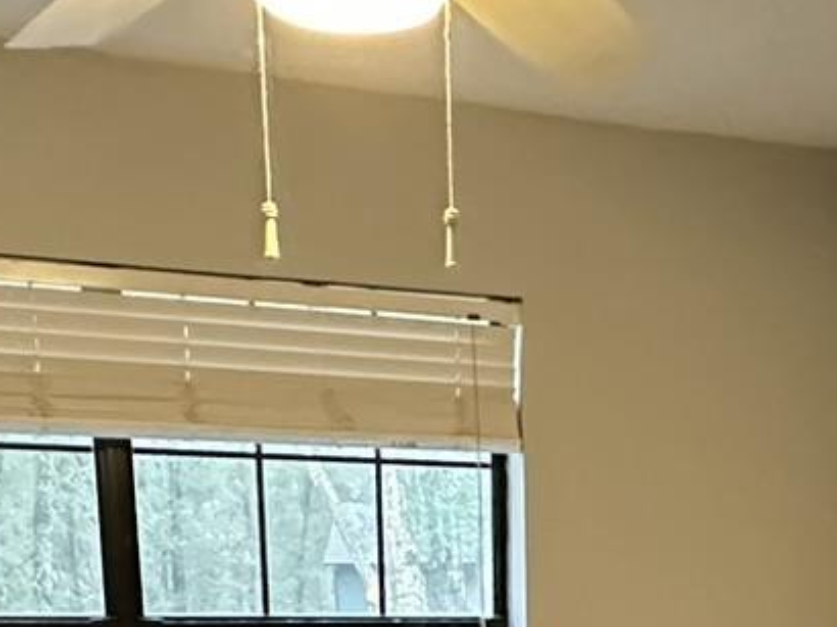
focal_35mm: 70
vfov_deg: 17.8
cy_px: 1042
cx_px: 657
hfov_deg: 27.3
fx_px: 1692
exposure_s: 1/40
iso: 1000
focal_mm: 2.22
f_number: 2.2
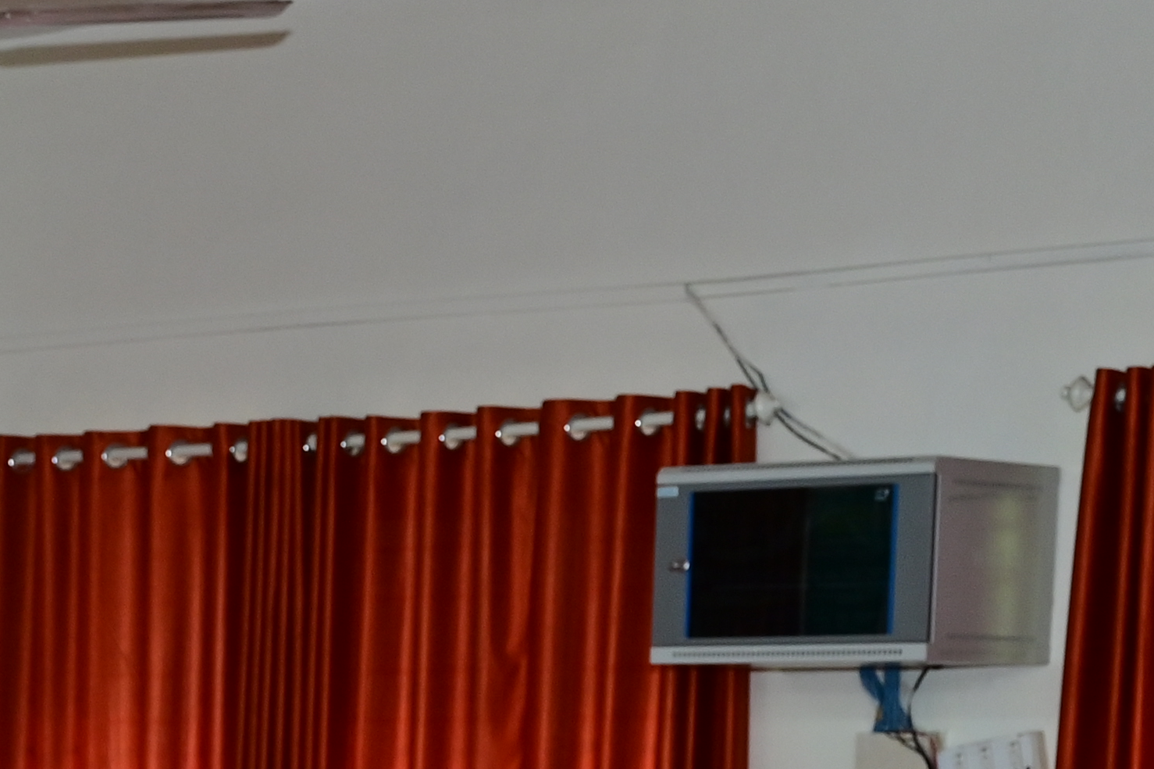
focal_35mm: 137
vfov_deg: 9.4
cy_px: 1519
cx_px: -228
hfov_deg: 14.5
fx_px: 4391
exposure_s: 1/125
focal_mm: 33.5
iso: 500
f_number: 4
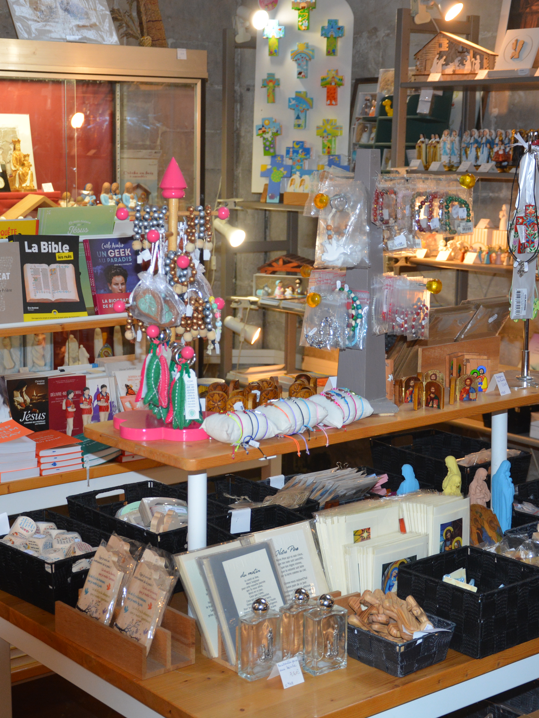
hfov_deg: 24.0
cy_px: 359
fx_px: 1266
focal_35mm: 61
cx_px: 219
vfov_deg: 31.7
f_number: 4
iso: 560
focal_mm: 28
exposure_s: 1/60
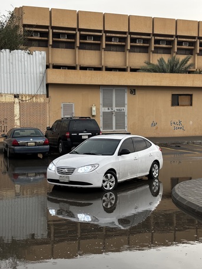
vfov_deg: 36.8
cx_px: 101
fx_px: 404
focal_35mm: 52
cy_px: 134
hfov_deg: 28.0
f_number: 1.6
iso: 32
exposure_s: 1/191
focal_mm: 5.96
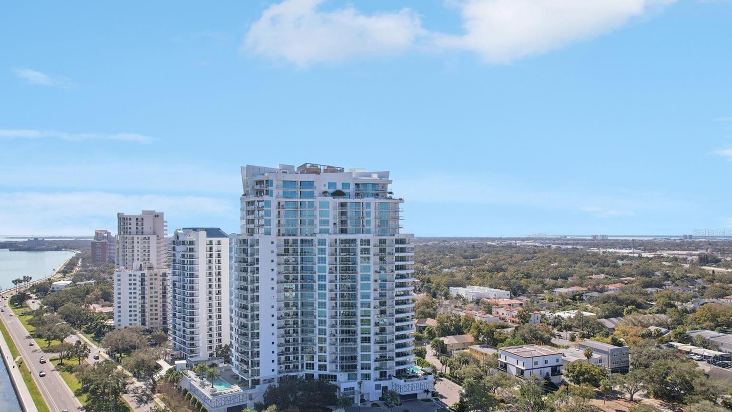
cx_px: 354
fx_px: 466
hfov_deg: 76.3
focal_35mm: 24
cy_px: 233
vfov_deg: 47.6
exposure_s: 1/3000
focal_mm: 8.38
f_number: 2.8
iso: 120
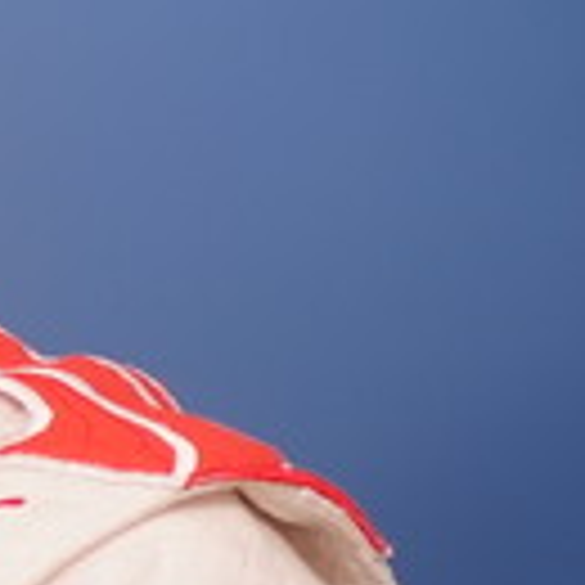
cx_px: -806
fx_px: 14244
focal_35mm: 745
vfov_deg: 2.4
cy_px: 63
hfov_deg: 2.3
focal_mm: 105
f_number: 2.5
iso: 250
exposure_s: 1/125
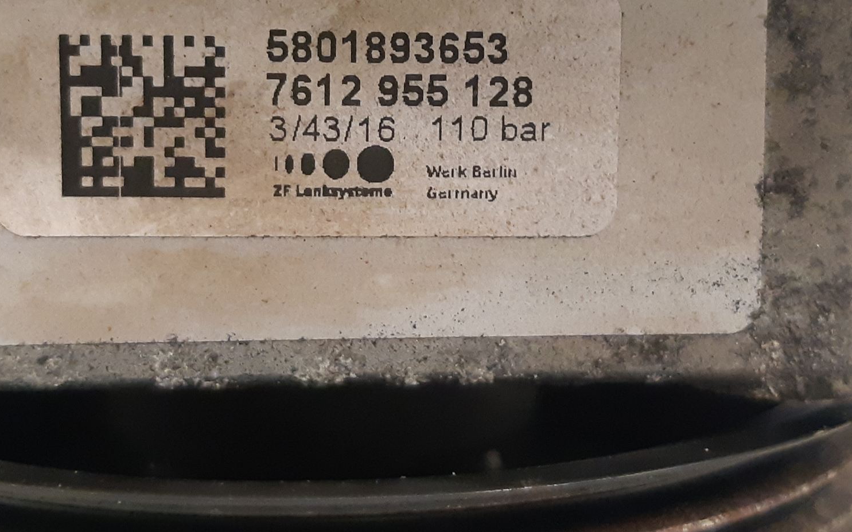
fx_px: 882
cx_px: 408
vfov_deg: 32.7
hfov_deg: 51.5
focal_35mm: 38
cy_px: 110
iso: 320
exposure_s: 1/25
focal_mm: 3.93
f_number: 1.7
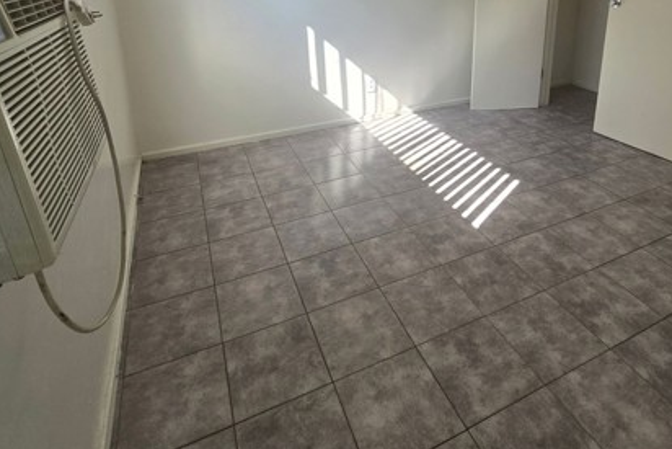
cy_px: 77
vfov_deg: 54.5
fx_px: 392
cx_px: 377
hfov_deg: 80.8
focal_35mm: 21
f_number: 2.2
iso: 50
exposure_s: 1/179
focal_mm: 2.2
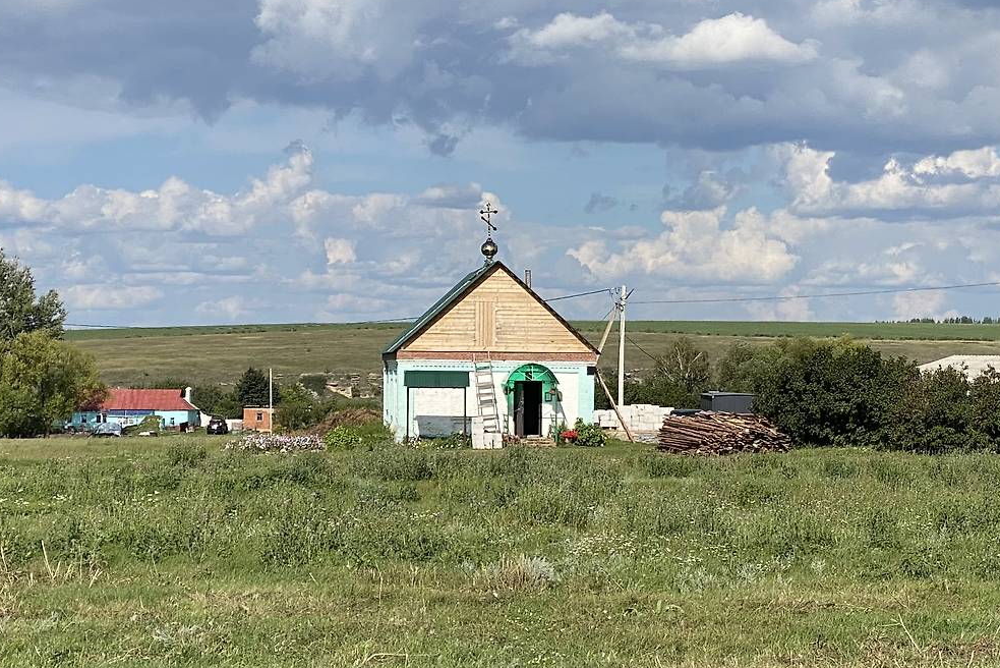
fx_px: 1834
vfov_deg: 20.6
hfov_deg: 30.5
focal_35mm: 66
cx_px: 548
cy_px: 248
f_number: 2
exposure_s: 1/2283
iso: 20
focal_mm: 6
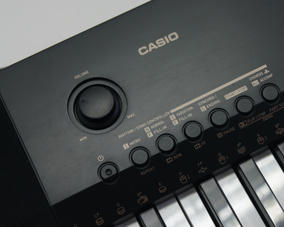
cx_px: 166
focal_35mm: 88
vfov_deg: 17.5
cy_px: 116
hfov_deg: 21.7
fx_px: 740
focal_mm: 50
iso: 800
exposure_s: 1/30
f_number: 6.3
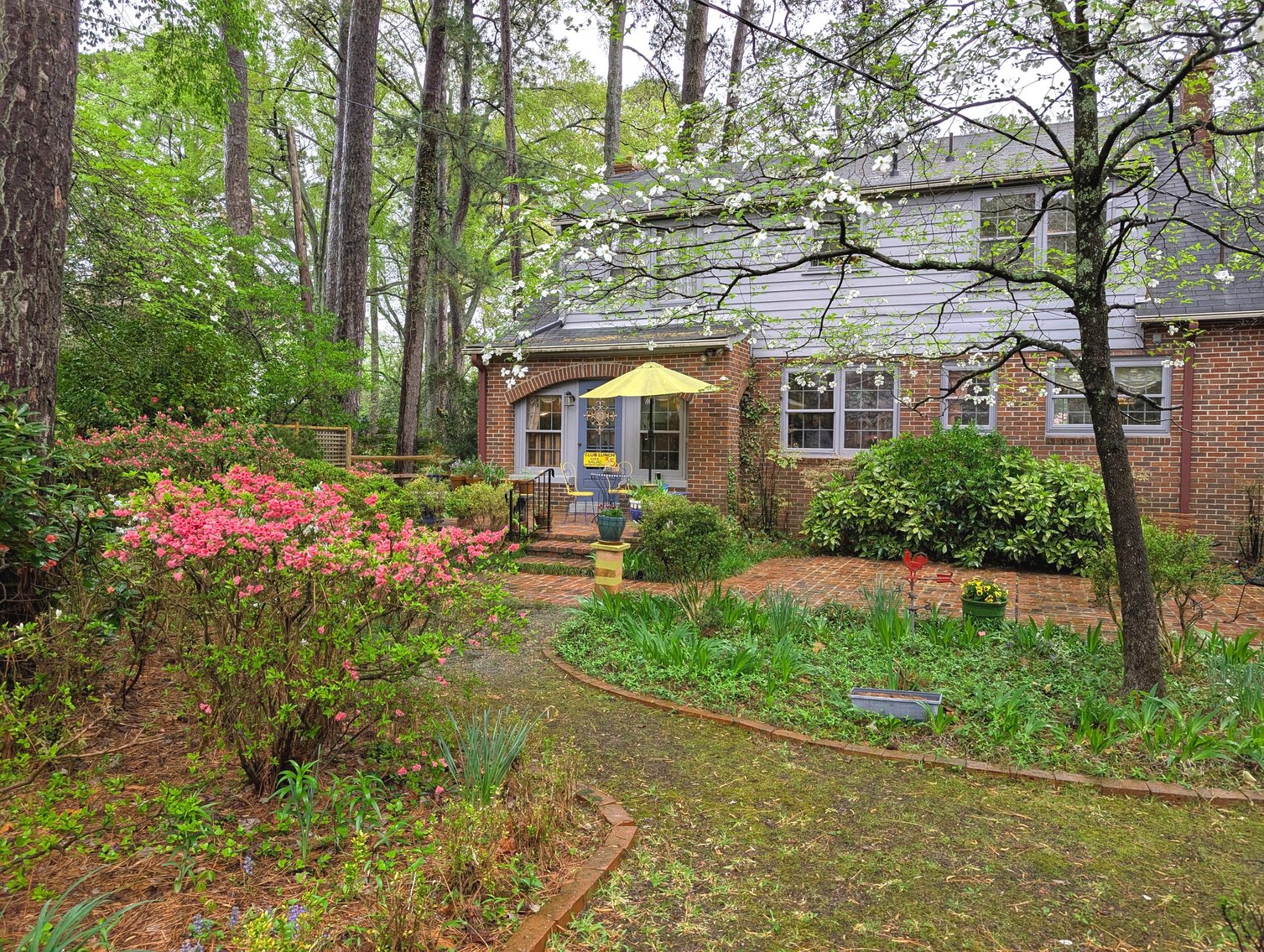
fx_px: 878
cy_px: 476
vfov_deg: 56.9
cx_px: 632
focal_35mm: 24
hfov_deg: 71.5
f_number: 1.68
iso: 18
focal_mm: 6.9
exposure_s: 1/163
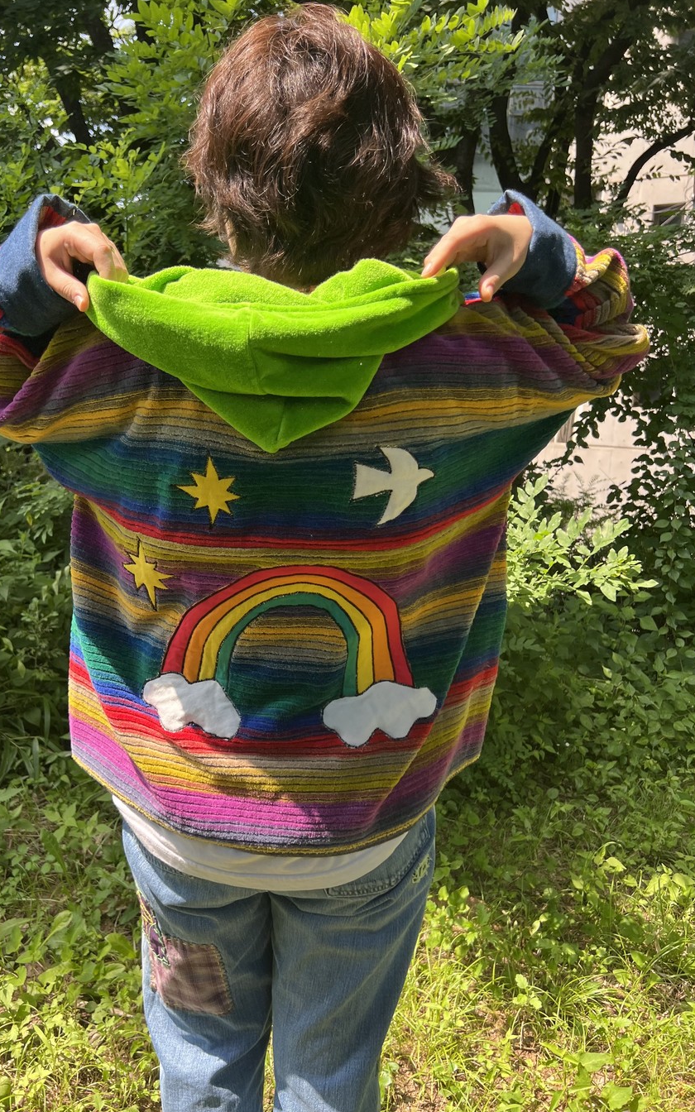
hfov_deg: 44.4
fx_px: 849
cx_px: 296
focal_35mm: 28
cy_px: 559
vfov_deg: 66.5
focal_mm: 5.7
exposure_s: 1/588
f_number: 1.5
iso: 50
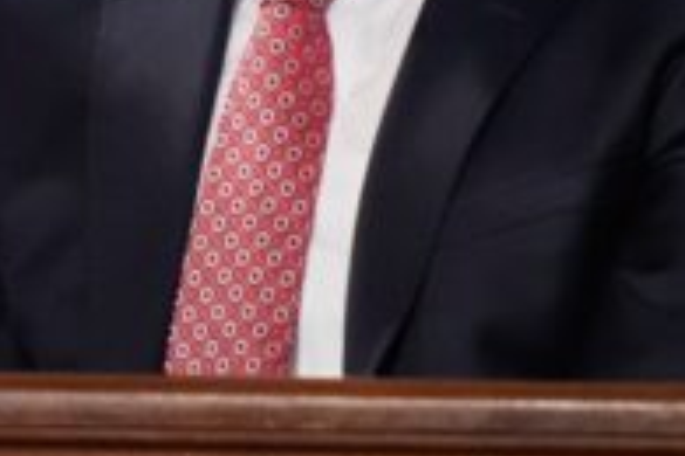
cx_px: -35
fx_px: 75021
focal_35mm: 3943
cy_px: -202
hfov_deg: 0.5
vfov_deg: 0.3
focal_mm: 800
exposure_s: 1/200
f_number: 5.6
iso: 8000
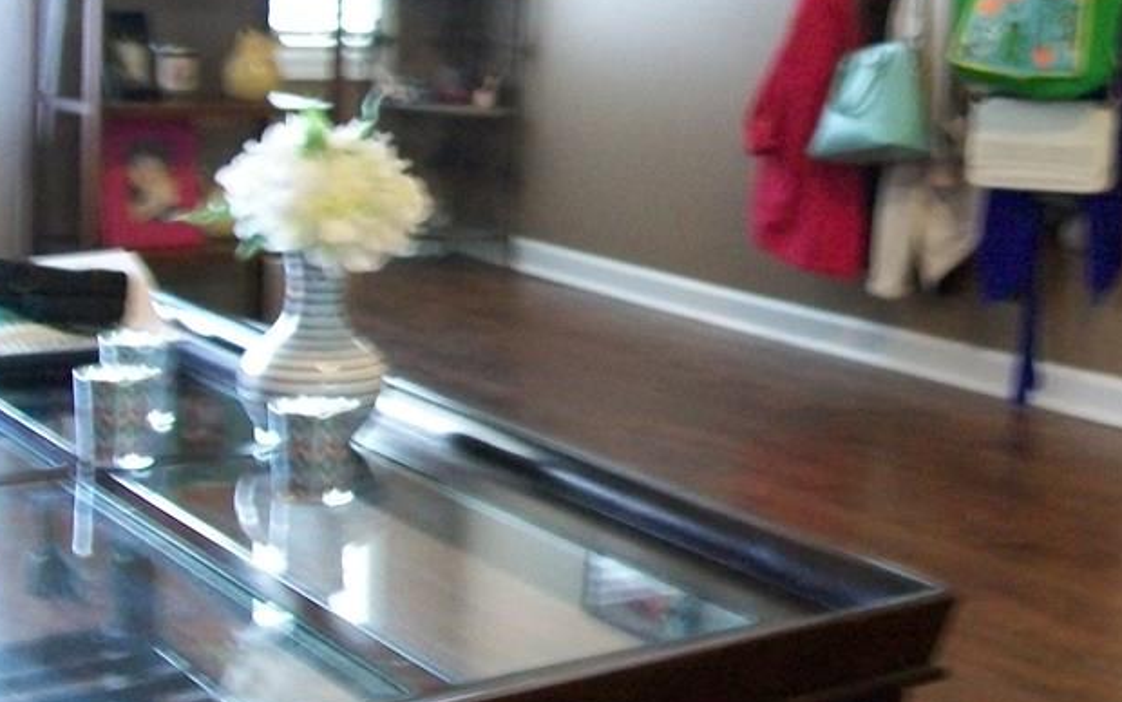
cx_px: 814
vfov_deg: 20.4
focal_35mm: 63
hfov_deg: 32.0
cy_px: 119
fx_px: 1927
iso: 200
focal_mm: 6
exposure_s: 1/8
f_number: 2.7
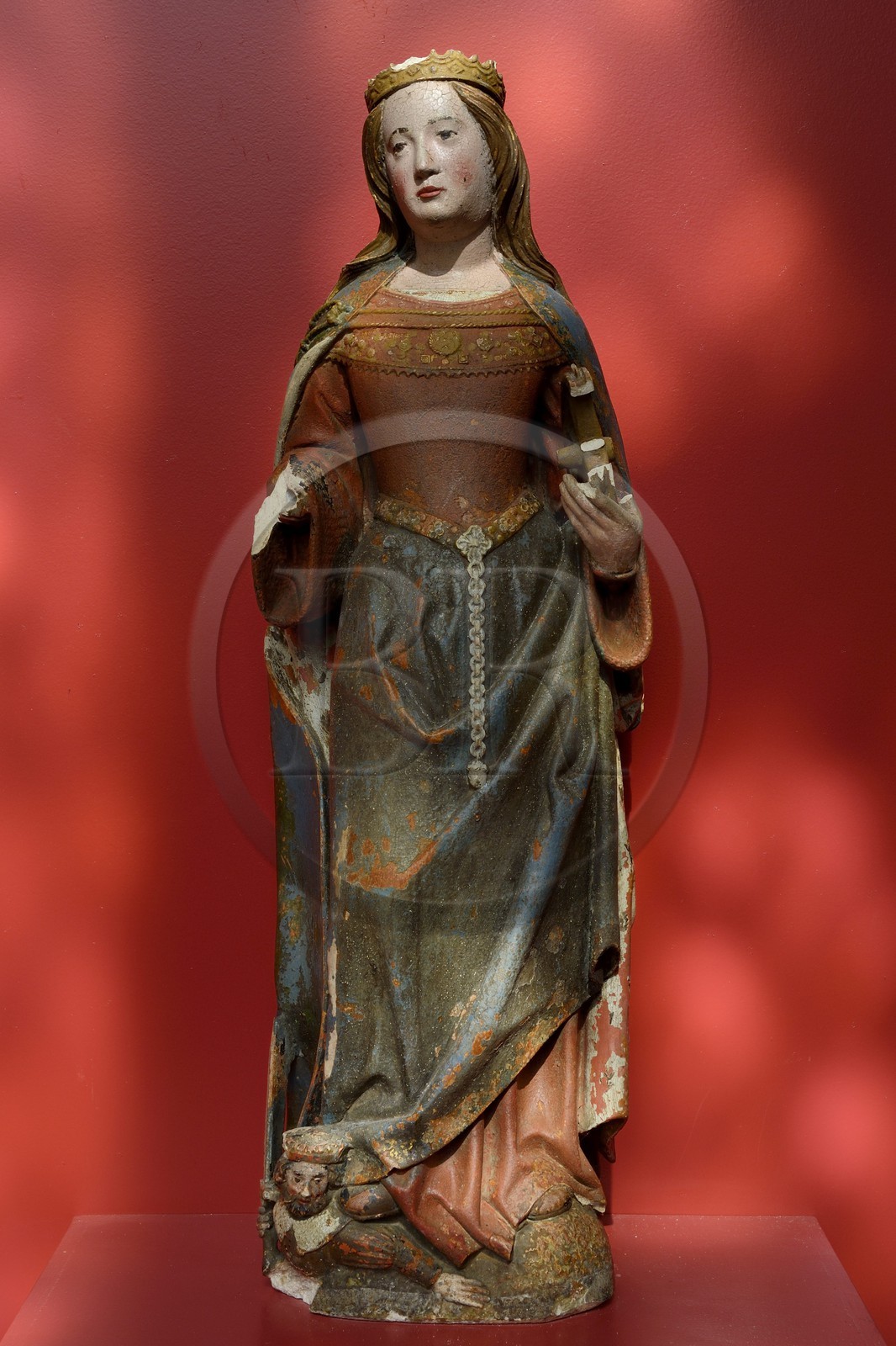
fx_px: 1942
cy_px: 673
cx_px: 448
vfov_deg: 38.2
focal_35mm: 52
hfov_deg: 26.0
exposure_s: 1/320
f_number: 10
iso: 400
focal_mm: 52
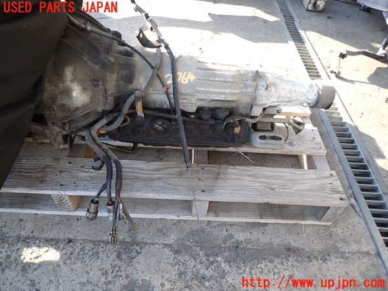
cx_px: 194
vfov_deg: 54.9
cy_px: 146
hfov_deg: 69.4
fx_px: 280
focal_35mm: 25
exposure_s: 1/125
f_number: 2
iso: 100
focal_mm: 4.5
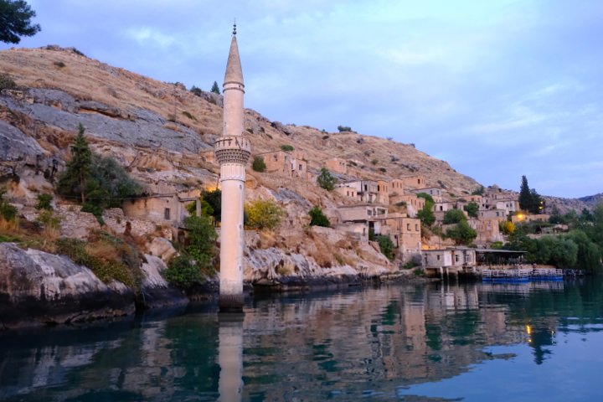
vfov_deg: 47.9
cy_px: 201
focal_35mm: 27
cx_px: 302
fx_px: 452
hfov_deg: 67.4
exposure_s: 1/60
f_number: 3.2
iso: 4000
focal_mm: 18
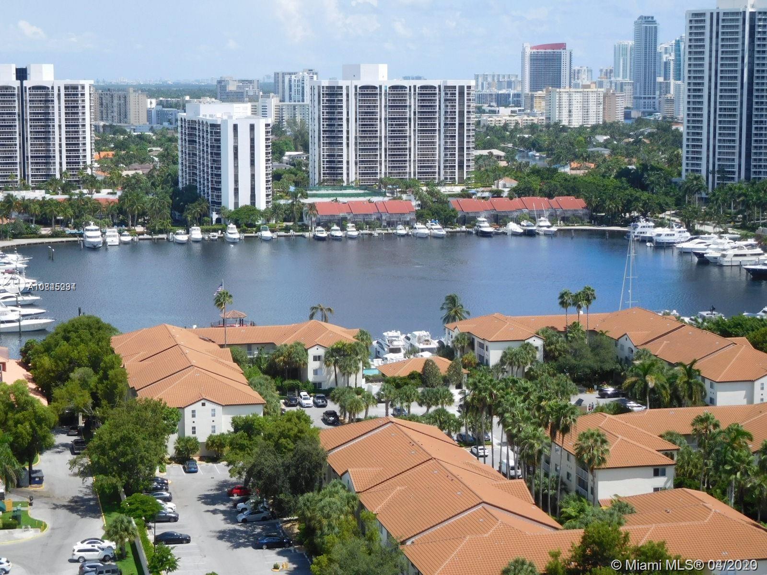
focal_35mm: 70
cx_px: 384
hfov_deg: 27.8
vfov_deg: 21.0
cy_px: 288
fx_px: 1551
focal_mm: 12.5
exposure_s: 1/800
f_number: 4.5
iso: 125
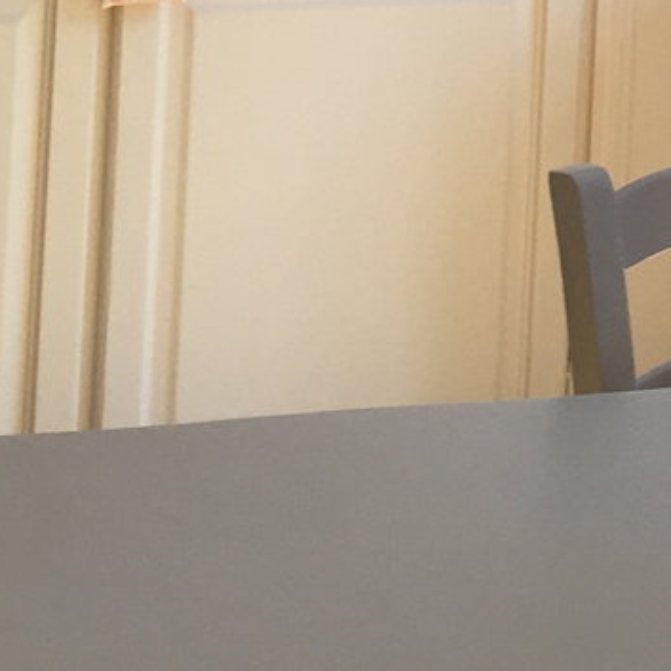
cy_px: -642
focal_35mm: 155
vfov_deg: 10.4
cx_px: 827
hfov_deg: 11.0
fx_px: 3399
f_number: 2.2
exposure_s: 1/100
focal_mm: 4.15
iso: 25
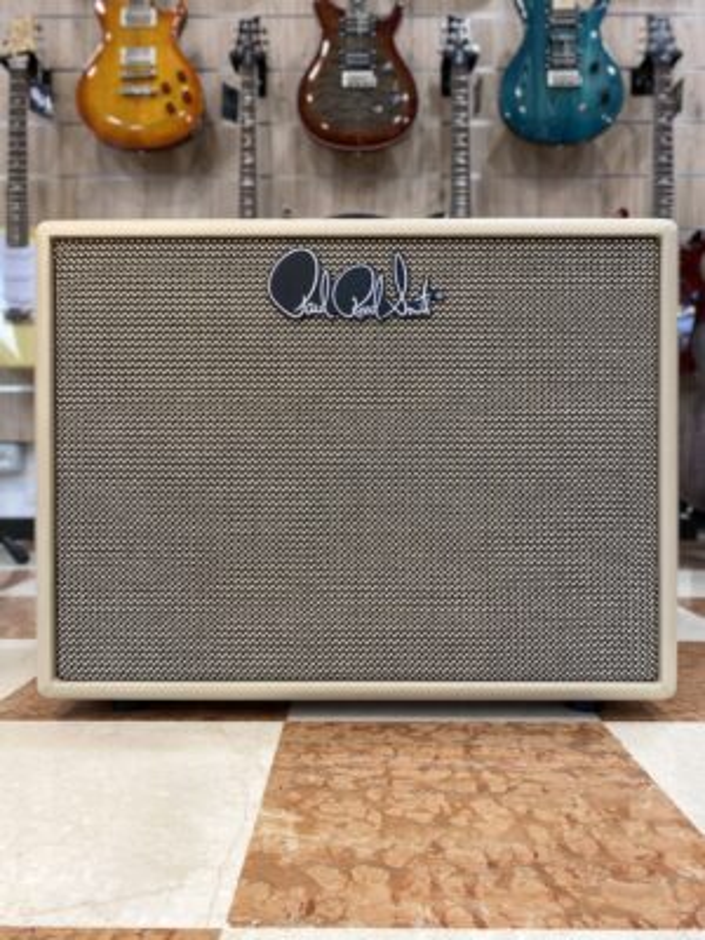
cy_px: 470
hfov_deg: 53.1
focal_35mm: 26
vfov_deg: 67.3
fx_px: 706
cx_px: 352
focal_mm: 4.25
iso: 80
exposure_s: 1/50
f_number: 1.8
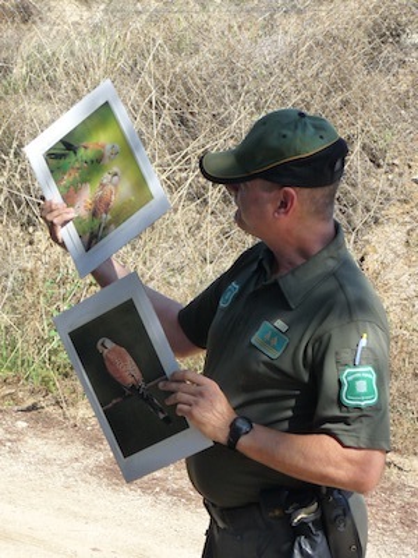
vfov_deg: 18.9
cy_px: 279
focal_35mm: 104
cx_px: 209
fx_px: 1674
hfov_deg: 14.2
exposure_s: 1/200
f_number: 5.6
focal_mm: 10.4
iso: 160
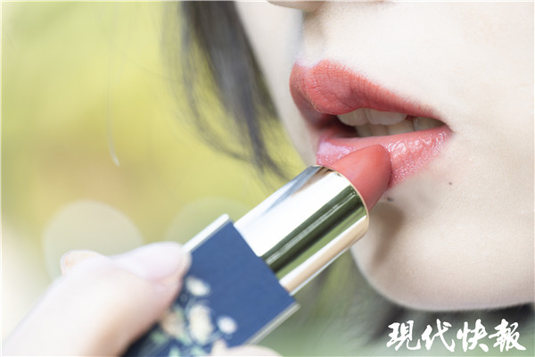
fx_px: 3009
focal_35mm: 202
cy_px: 178
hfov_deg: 10.2
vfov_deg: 6.8
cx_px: 268
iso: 160
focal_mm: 135
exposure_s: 1/125
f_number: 5.6
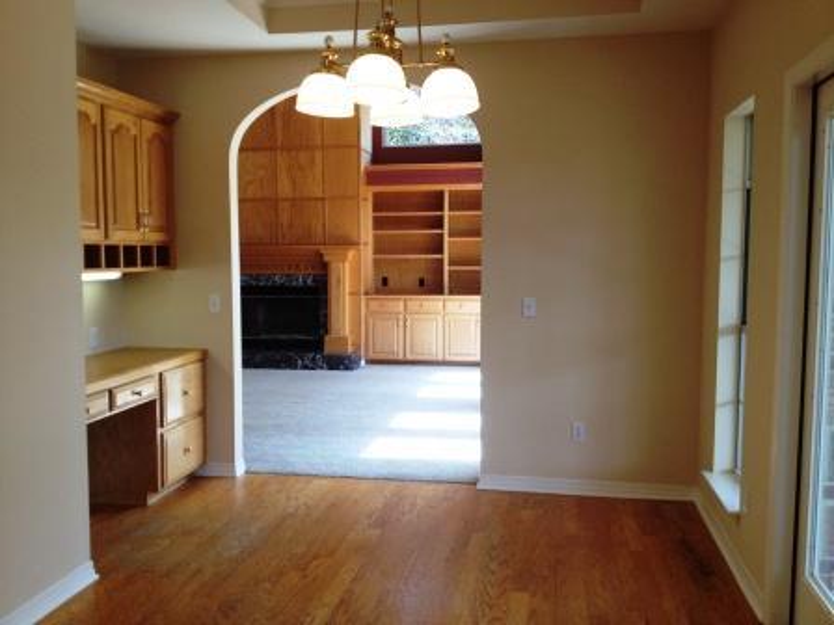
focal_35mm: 35
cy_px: 312
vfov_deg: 40.7
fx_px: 843
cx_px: 417
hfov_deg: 52.6
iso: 80
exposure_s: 1/120
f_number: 2.4
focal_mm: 4.28
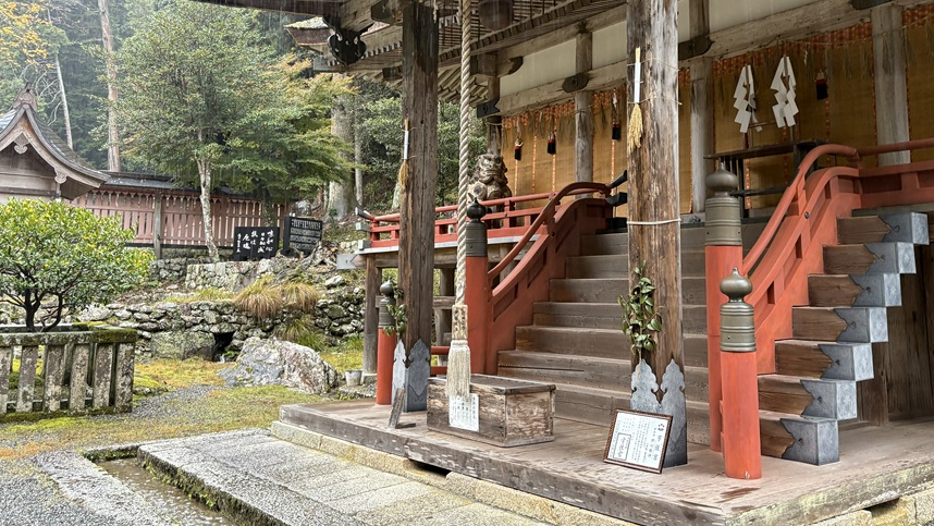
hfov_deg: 59.2
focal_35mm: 33
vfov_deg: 35.3
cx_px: 533
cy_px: 178
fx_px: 817
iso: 200
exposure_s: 1/60
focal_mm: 5.96
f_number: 1.6
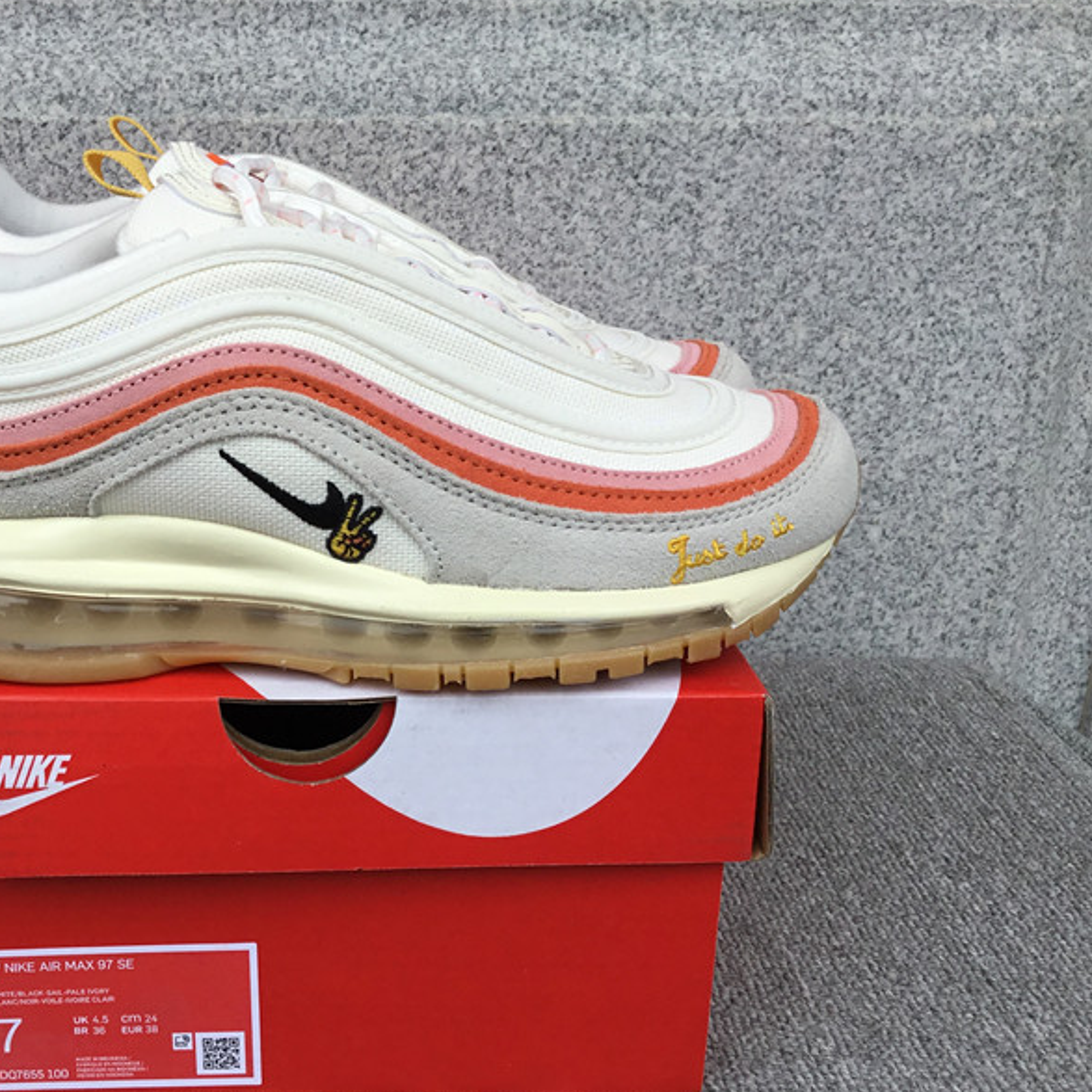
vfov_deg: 40.0
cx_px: 322
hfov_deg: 39.3
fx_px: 1499
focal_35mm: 42
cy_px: 587
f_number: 2.4
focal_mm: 3.3
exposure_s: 1/668
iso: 25
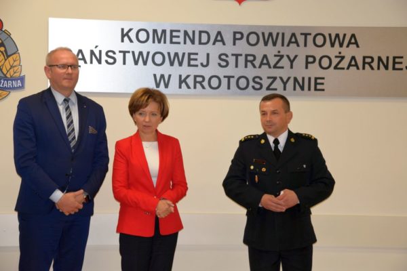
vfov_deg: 13.0
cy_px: 136
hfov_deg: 19.5
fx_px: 1187
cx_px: 204
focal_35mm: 105
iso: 800
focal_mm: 70
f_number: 5.3
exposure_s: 1/60
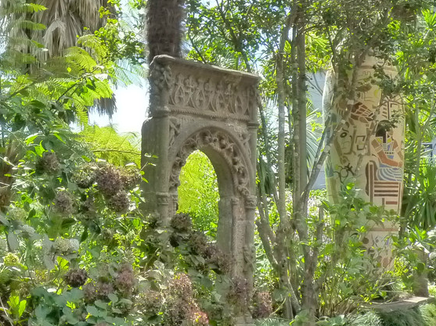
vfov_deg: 21.2
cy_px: 96
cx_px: 150
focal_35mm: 69
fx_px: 869
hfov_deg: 28.0
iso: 400
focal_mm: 5.4
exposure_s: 1/200
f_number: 4
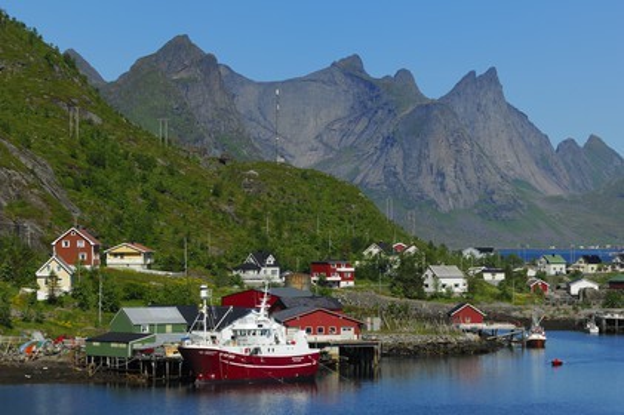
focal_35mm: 135
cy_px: 208
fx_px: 2338
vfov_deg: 10.1
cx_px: 312
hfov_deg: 15.2
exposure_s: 1/320
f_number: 9
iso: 100
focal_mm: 90
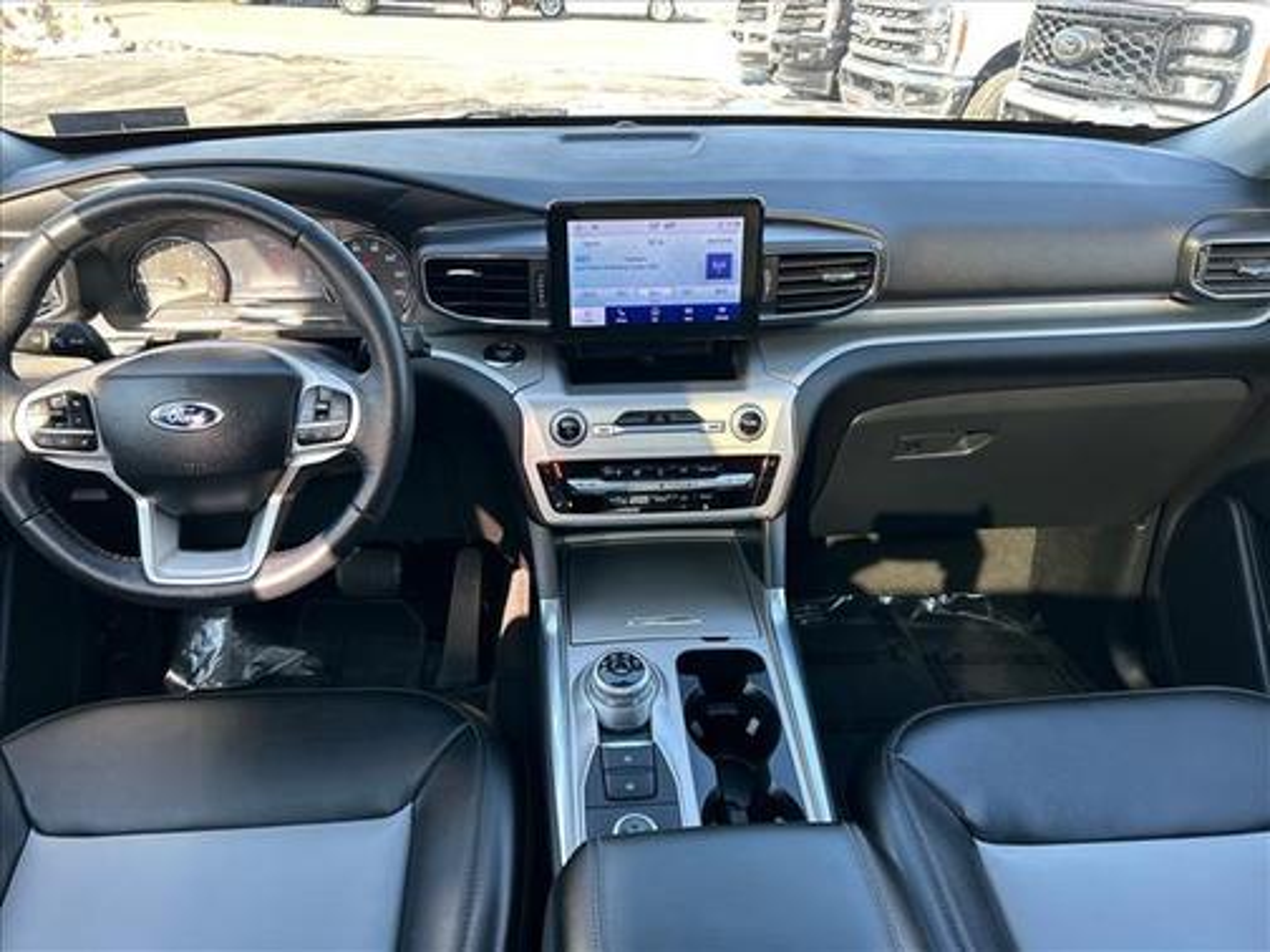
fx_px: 954
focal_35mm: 26
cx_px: 635
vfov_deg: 53.1
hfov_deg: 67.3
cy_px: 476
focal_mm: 5.7
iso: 32
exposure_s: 1/140
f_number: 1.5
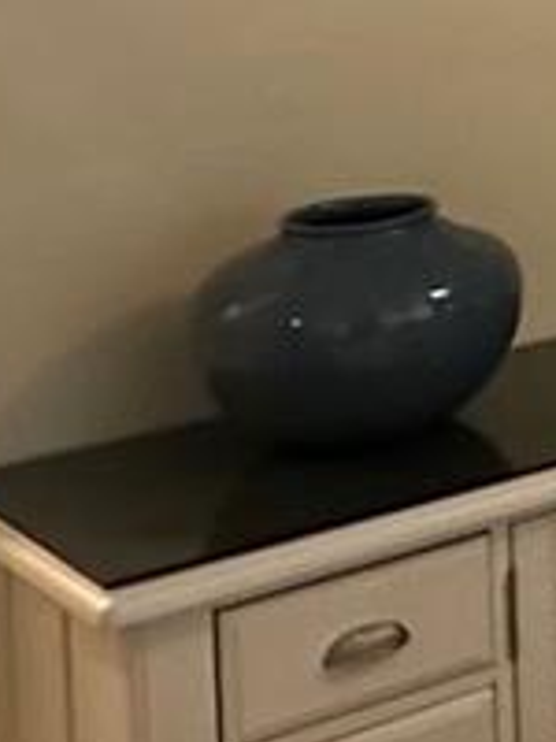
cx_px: 1549
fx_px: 2399
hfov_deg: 10.4
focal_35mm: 112
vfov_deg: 16.4
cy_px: -271
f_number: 2.2
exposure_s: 1/60
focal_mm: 2.22
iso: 400
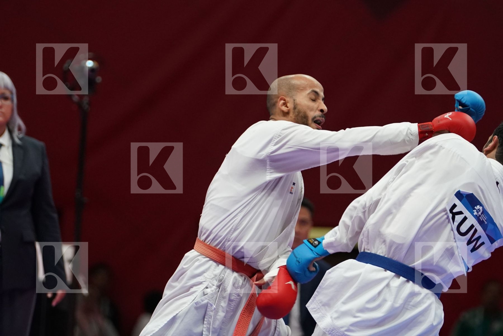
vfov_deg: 4.0
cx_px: 252
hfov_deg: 6.0
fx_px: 4834
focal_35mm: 346
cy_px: 168
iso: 3200
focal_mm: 231
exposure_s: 1/1000
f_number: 4
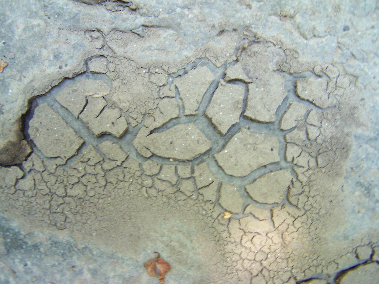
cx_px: 190
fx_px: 416
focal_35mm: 38
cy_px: 142
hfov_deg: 49.0
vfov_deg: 37.7
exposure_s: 1/20
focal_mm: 6.3
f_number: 2.8
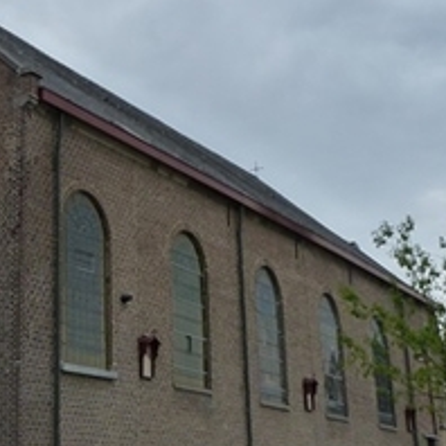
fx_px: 977
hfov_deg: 24.8
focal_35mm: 67
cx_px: 27
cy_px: 65
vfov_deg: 25.1
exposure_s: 1/250
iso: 125
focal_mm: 4.5
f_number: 5.6
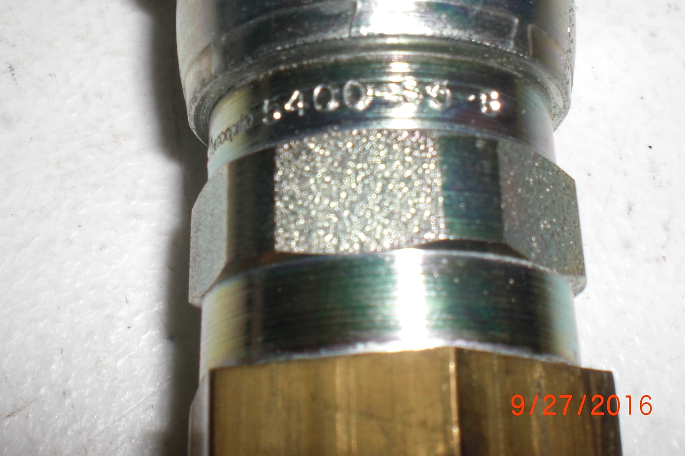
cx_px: 356
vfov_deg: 23.1
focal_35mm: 58
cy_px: 107
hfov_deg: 34.5
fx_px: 1104
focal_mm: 6.3
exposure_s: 1/60
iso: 64
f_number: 5.6
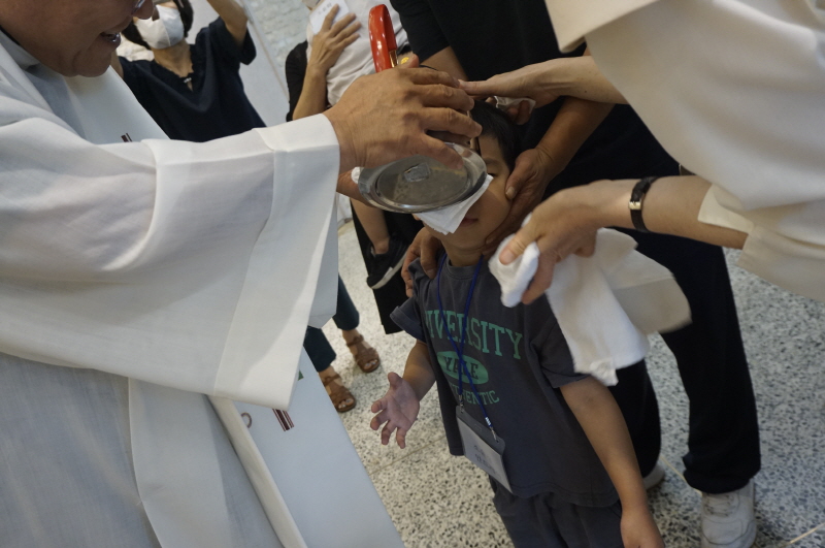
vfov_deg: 43.5
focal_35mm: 30
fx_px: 687
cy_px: 274
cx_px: 412
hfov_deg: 62.0
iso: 1250
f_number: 4
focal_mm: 20
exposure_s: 1/160
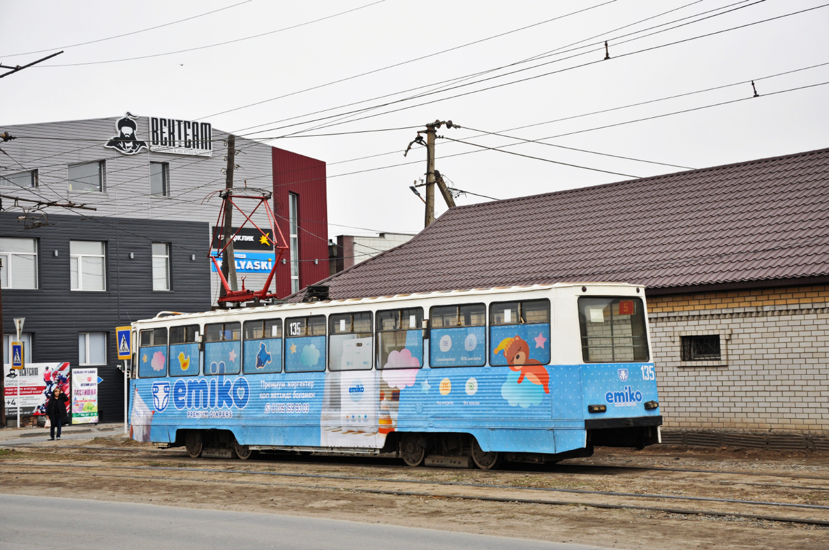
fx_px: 1552
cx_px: 414
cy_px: 275
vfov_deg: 20.1
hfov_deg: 29.9
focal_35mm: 68
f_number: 5.6
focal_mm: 45
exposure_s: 1/640
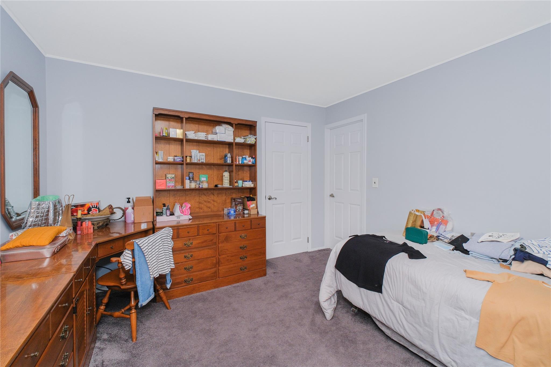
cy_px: 184
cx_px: 276
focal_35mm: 15
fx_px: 230
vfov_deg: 77.3
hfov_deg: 100.4
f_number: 8
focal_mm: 10
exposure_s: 1/60
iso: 500
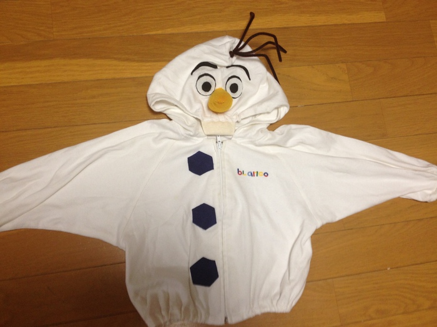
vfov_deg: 40.7
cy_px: 164
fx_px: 442
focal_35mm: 35
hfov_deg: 52.6
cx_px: 218
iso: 100
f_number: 2.4
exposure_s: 1/20
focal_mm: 4.28
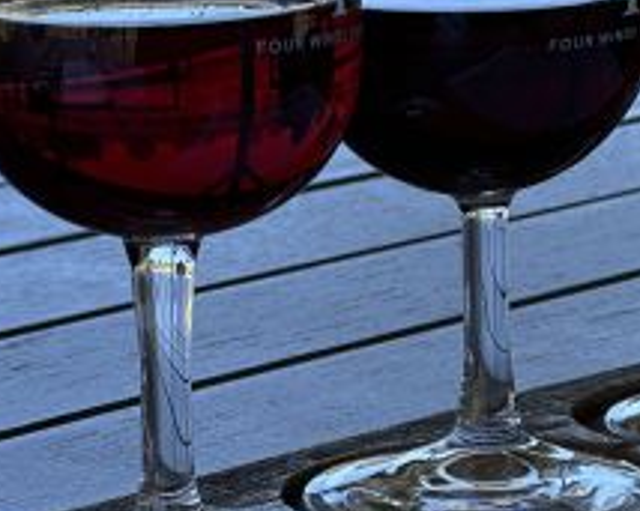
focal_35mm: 211
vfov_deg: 7.3
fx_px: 3995
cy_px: 54
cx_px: 577
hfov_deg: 9.1
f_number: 2.8
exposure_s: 1/183
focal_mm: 9
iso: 32
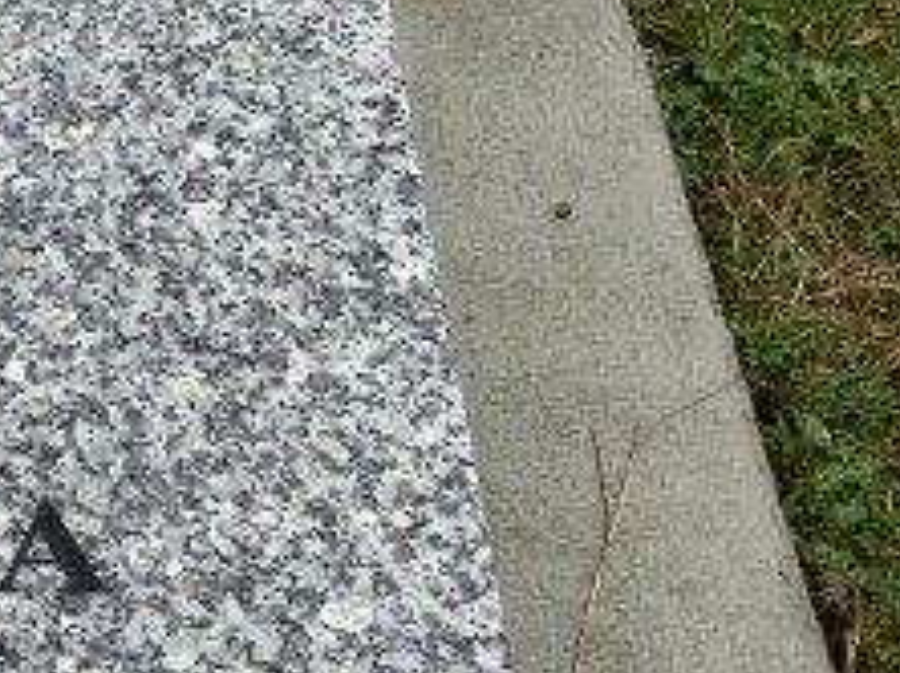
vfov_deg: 19.0
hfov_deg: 23.7
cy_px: 681
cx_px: -186
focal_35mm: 75
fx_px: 1948
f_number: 1.8
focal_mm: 4.25
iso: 25
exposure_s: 1/1190
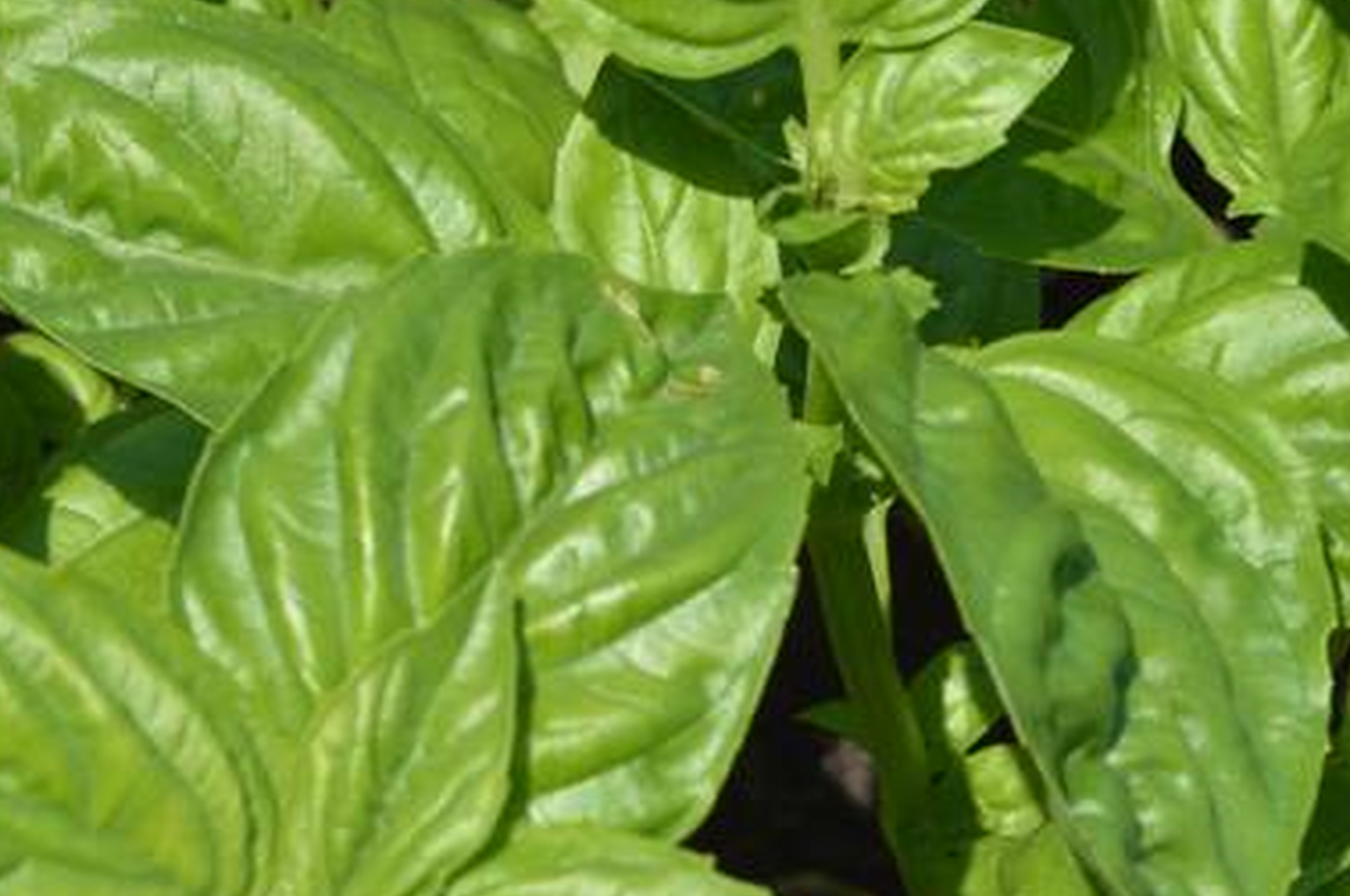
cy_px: 828
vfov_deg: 5.7
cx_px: 388
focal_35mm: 239
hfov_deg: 8.6
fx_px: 8951
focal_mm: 50
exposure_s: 1/250
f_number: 8
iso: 100
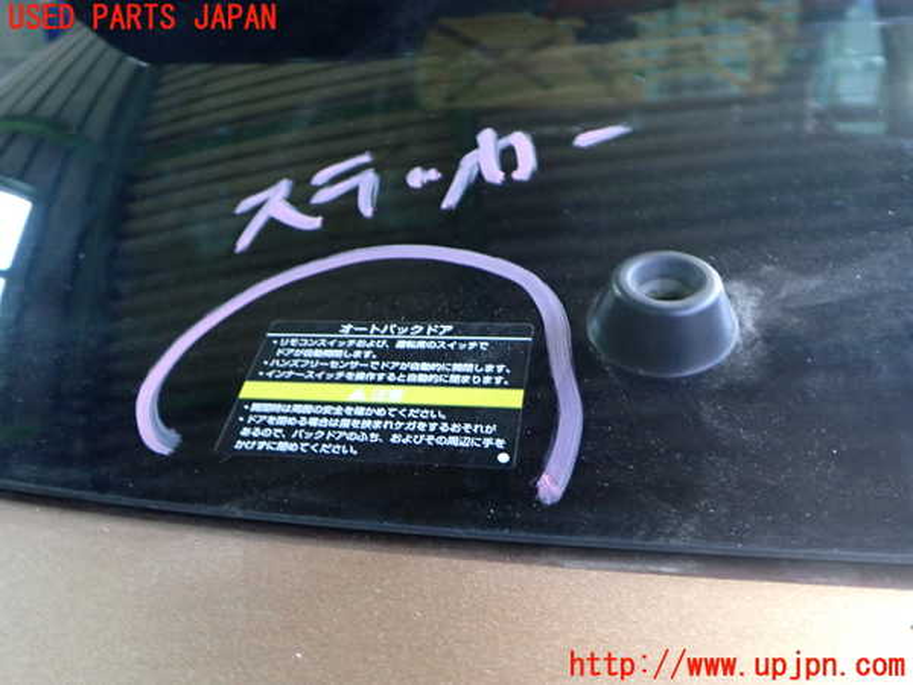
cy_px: 342
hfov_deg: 60.0
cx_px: 456
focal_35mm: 30
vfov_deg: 46.8
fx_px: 791
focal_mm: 5.4
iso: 640
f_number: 2.3
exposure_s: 1/30
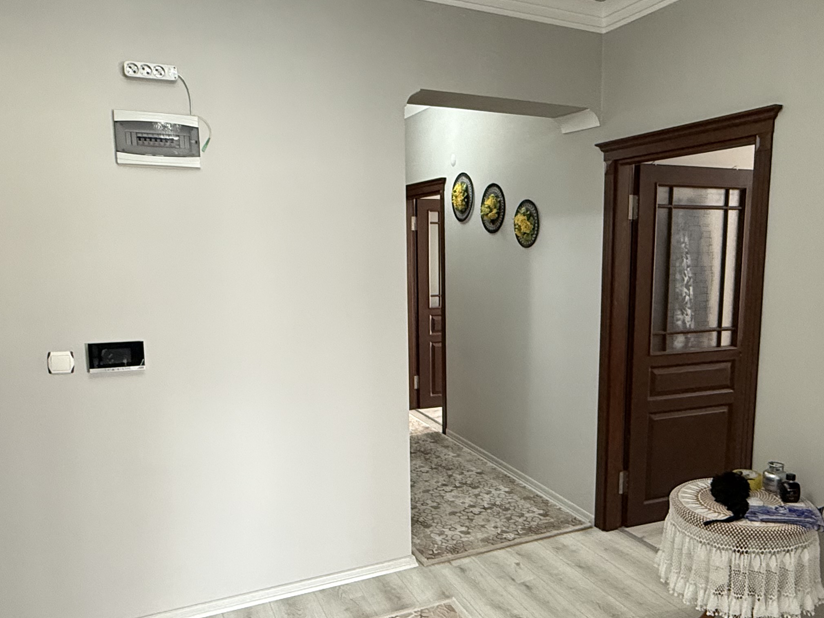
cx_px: 477
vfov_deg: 49.6
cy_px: 347
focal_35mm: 28
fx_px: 667
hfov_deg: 63.1
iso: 400
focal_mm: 2.22
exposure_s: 1/50
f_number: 2.2
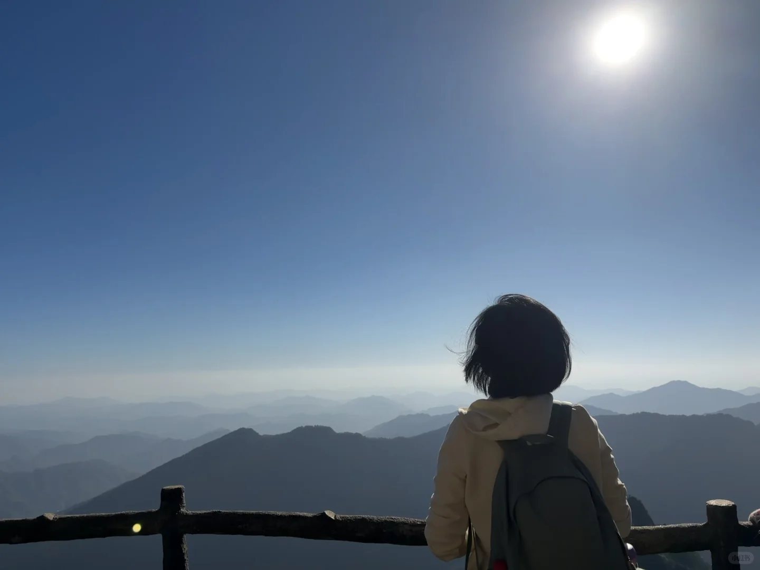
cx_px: 380
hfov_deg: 67.3
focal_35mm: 26
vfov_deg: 53.1
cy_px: 285
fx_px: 571
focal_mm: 5.96
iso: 64
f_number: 1.6
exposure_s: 1/25000
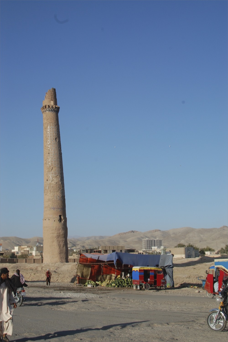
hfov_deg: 25.7
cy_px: 171
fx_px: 500
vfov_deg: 37.9
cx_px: 114
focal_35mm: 52
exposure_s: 1/320
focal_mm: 35
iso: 200
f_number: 9
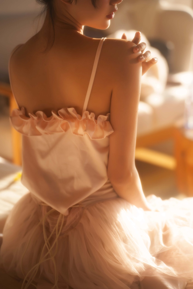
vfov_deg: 22.9
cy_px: 144
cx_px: 96
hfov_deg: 15.4
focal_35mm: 89
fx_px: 715
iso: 200
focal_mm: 89
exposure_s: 1/1000
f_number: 2.8
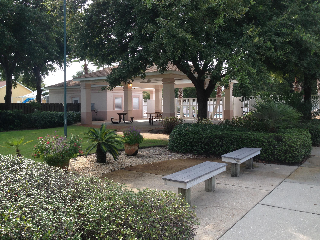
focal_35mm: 33
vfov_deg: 42.9
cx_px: 160
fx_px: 305
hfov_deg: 55.4
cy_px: 120
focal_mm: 4.12
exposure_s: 1/437
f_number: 2.4
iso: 50
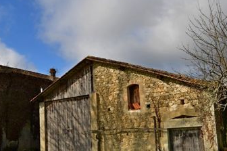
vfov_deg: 30.3
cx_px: 88
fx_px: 277
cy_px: 97
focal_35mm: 44
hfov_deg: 44.3
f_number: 8
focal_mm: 14
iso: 100
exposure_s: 1/250
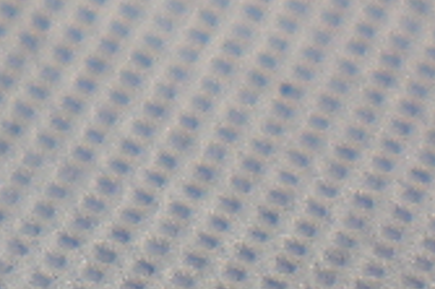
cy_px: -599
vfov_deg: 5.3
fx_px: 2921
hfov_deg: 7.6
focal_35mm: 242
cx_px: -792
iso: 64
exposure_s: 1/40
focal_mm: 6.3
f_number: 3.1
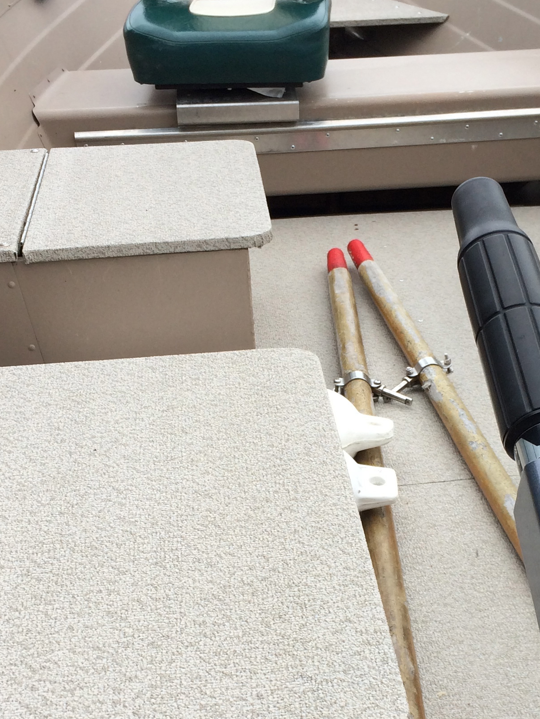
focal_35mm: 61
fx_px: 1269
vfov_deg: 31.3
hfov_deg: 24.0
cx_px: 337
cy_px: 500
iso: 32
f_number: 2.2
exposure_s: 1/612
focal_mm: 4.12
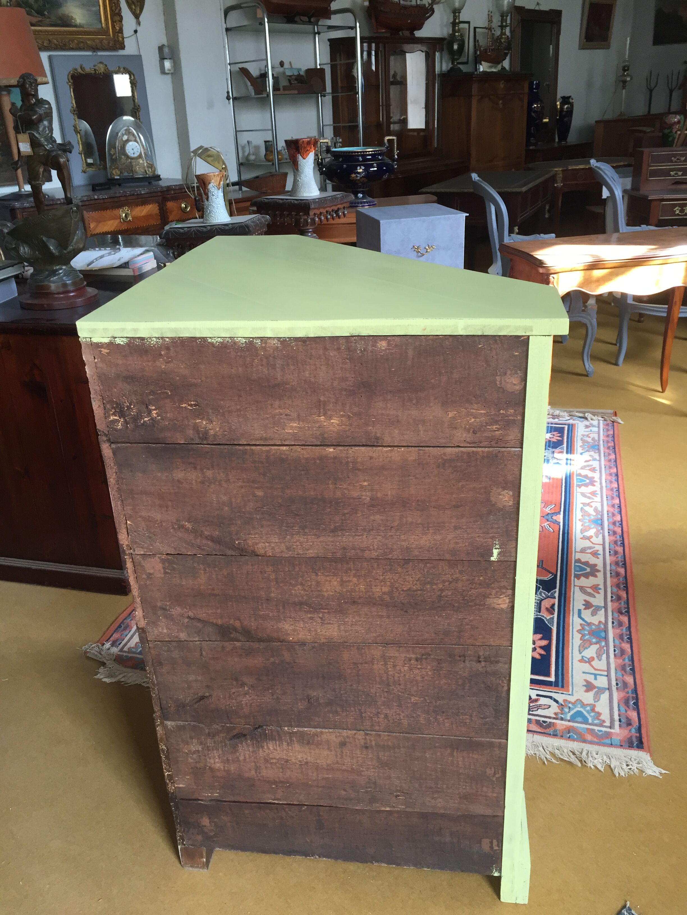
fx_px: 767
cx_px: 344
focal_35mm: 29
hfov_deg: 48.2
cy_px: 458
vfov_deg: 61.7
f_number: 2.2
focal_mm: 4.15
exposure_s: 1/33
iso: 32
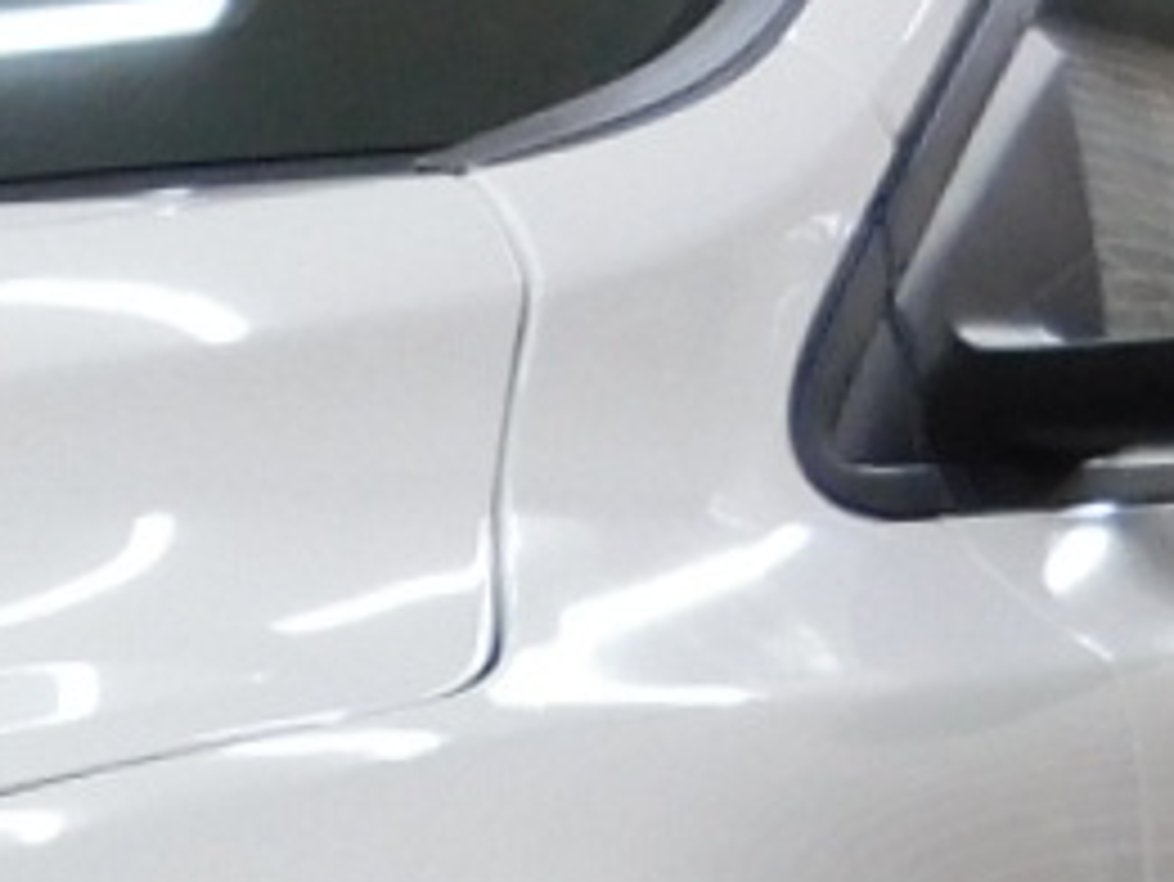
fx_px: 4784
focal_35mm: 141
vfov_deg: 9.6
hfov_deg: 11.3
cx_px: -1754
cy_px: 1953
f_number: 3
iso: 160
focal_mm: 4
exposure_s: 1/30
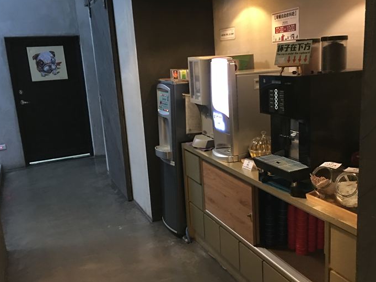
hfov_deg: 53.8
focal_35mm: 34
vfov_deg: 41.8
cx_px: 212
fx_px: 369
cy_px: 141
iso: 100
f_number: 2.2
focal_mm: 4.15
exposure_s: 1/4
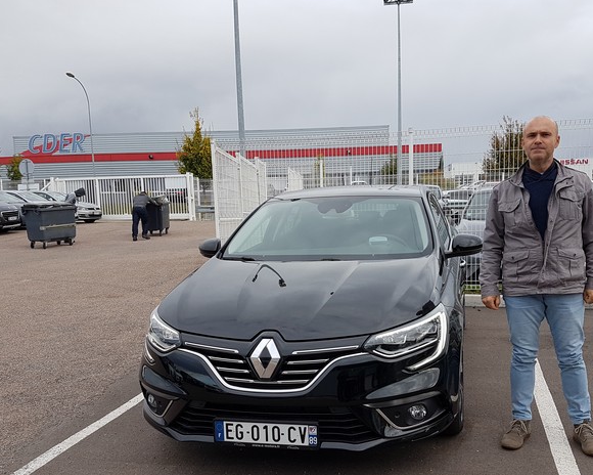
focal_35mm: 35
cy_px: 290
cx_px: 319
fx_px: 614
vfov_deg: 42.0
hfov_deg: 51.5
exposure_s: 1/438
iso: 40
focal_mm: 4.2
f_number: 1.7
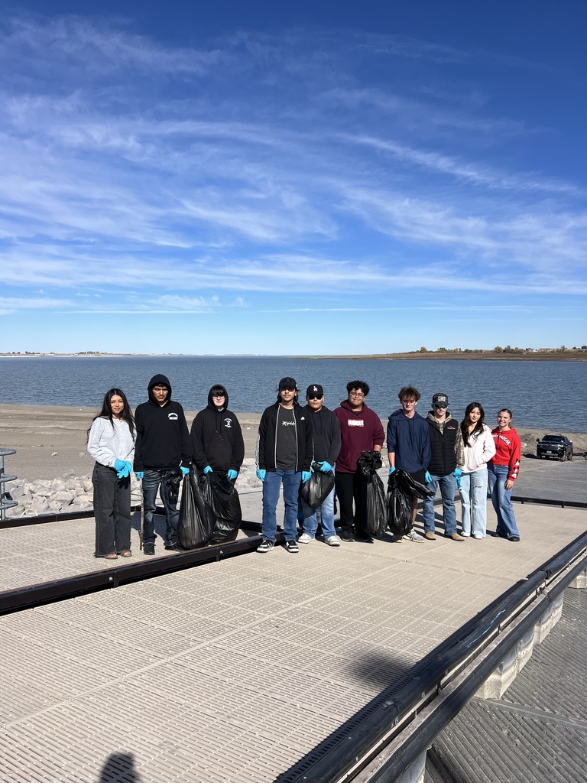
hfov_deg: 53.1
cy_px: 392
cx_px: 294
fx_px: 588
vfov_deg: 67.3
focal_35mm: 26
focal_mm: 5.7
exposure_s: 1/5587
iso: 50
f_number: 1.5
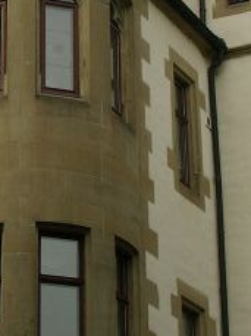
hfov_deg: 10.1
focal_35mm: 147
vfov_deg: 13.4
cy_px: 88
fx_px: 1425
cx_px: 82
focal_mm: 8.82
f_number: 4
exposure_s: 1/544
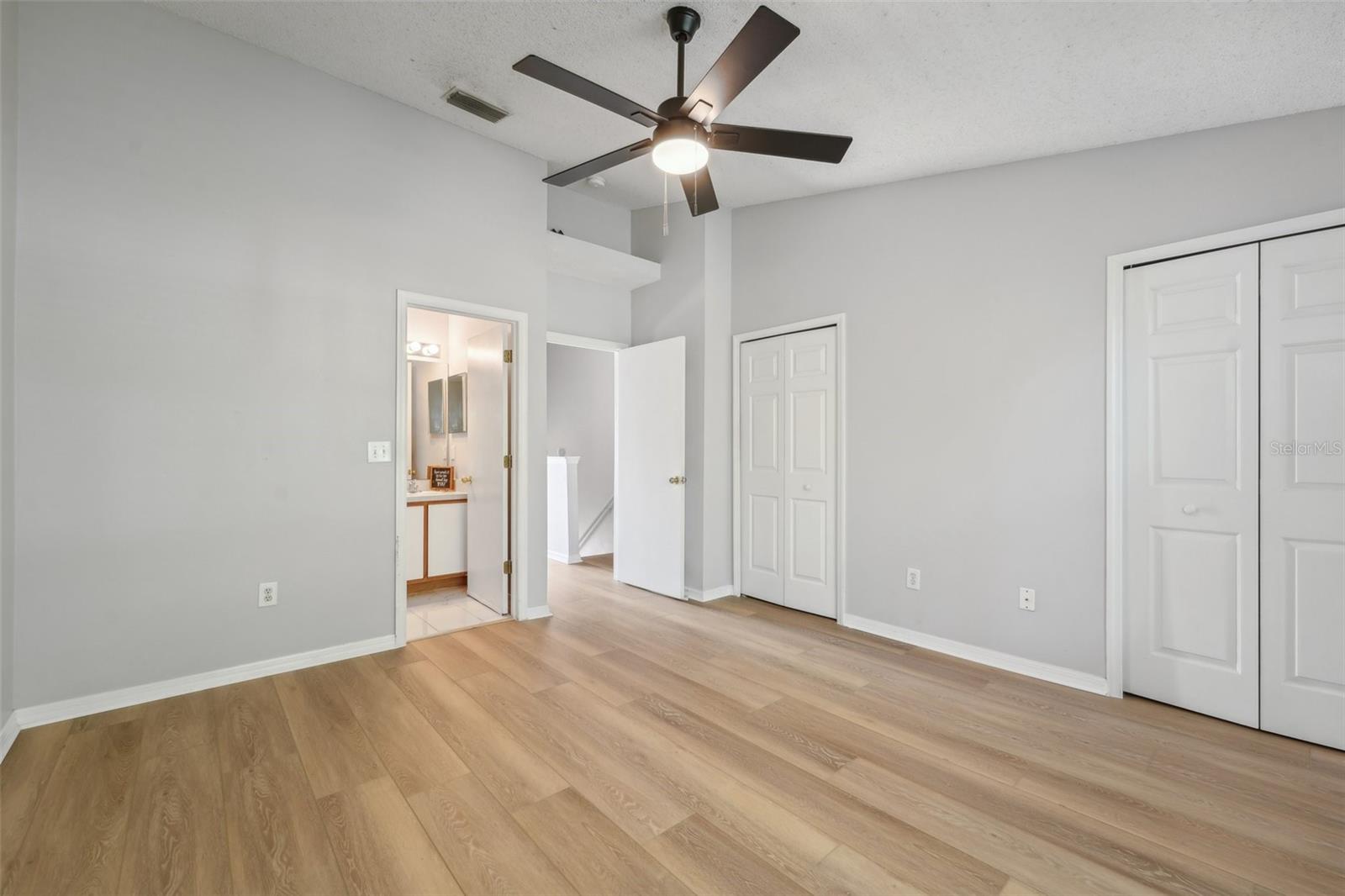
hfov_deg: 104.3
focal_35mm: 14
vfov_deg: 81.2
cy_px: 448
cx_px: 672
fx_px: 523
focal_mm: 14
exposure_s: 1/4
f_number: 8
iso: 200
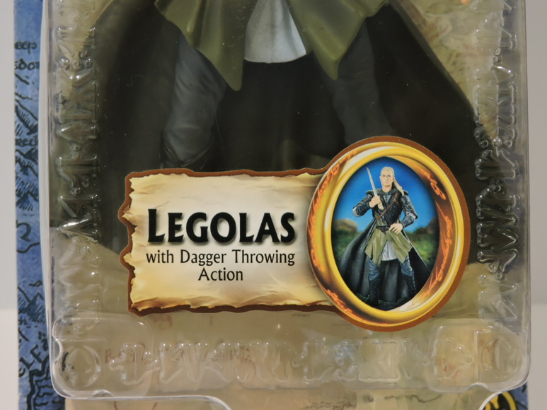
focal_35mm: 95
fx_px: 1501
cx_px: 274
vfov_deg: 15.6
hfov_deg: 20.6
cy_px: 205
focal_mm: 17
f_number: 4.8
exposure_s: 1/40
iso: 800
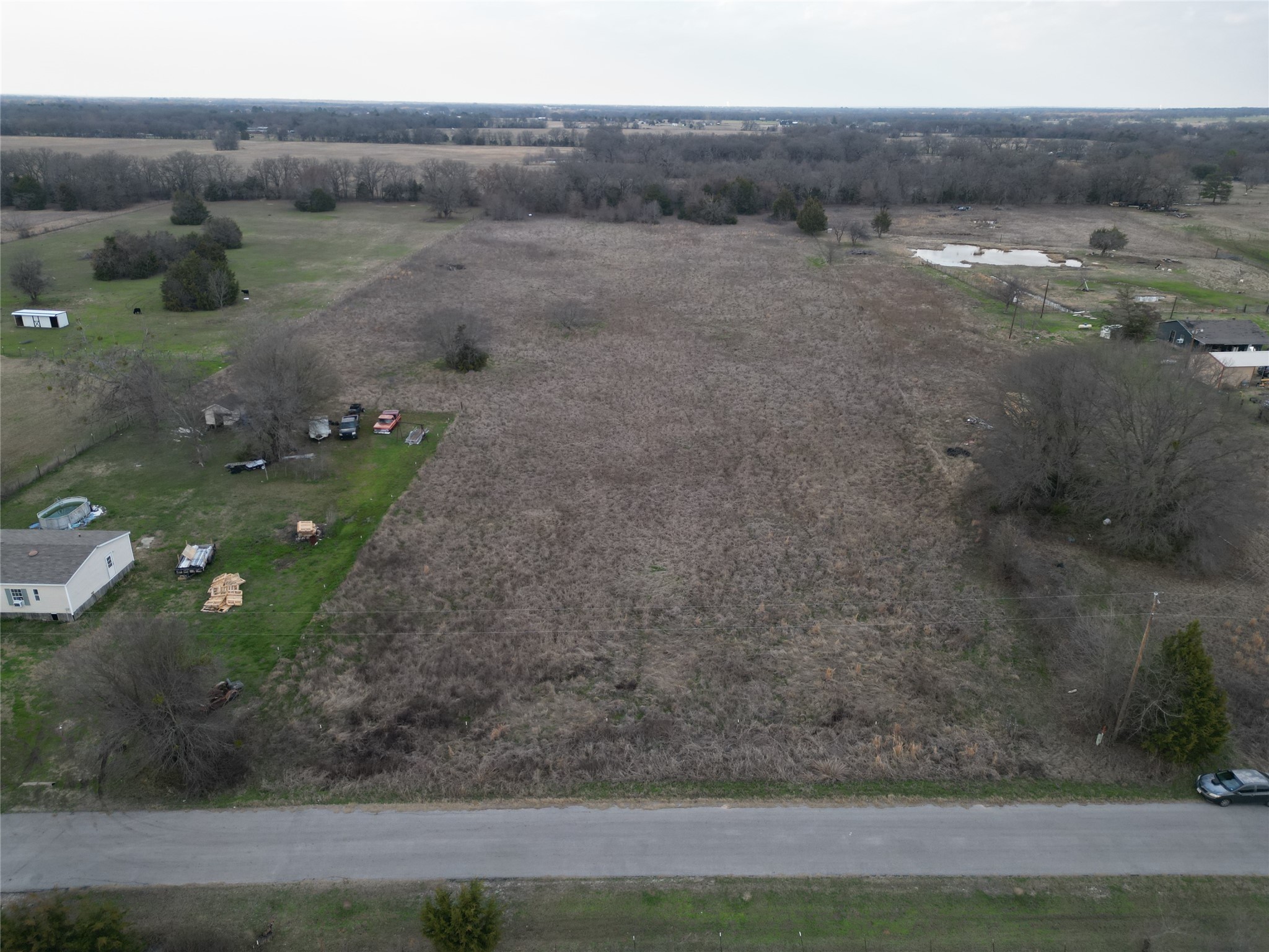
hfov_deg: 71.6
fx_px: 880
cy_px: 476
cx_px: 634
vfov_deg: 56.8
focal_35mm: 24
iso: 200
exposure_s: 1/400
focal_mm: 6.72
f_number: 1.7
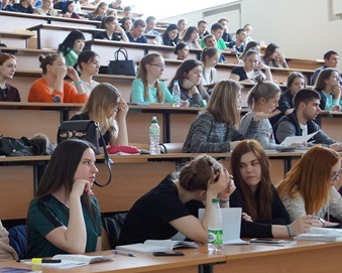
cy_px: 168
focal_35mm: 73
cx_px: -22
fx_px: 739
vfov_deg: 20.9
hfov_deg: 24.5
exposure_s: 1/160
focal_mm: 22
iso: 1250
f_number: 4
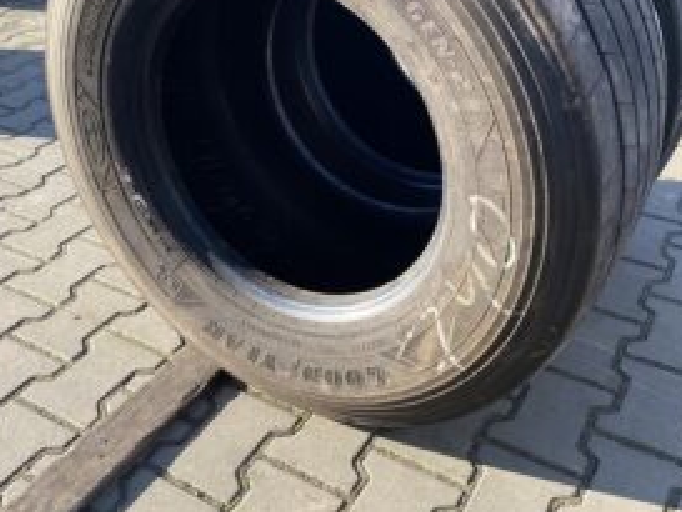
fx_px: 808
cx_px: 352
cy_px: 124
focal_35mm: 41
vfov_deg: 34.4
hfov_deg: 45.7
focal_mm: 4.25
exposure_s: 1/347
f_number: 1.8
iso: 32
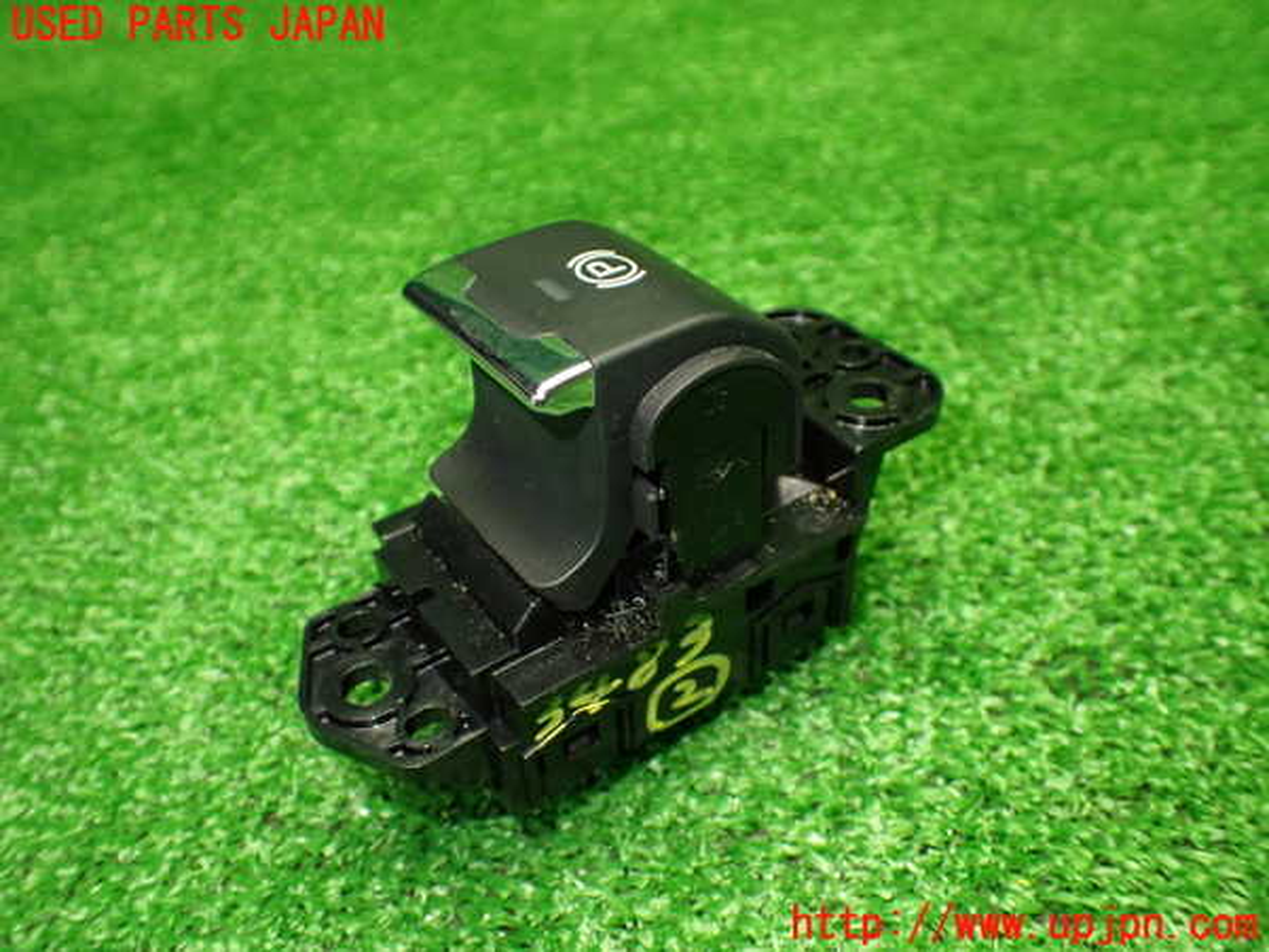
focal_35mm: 30
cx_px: 634
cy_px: 476
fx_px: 1100
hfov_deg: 60.0
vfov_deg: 46.8
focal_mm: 5.4
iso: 800
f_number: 2.3
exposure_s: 1/125
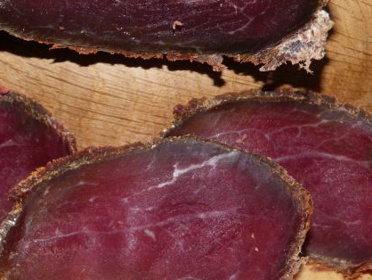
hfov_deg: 19.4
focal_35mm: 101
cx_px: 132
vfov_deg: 14.7
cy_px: 128
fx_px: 1086
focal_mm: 11.8
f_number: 3.3
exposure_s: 1/60
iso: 100
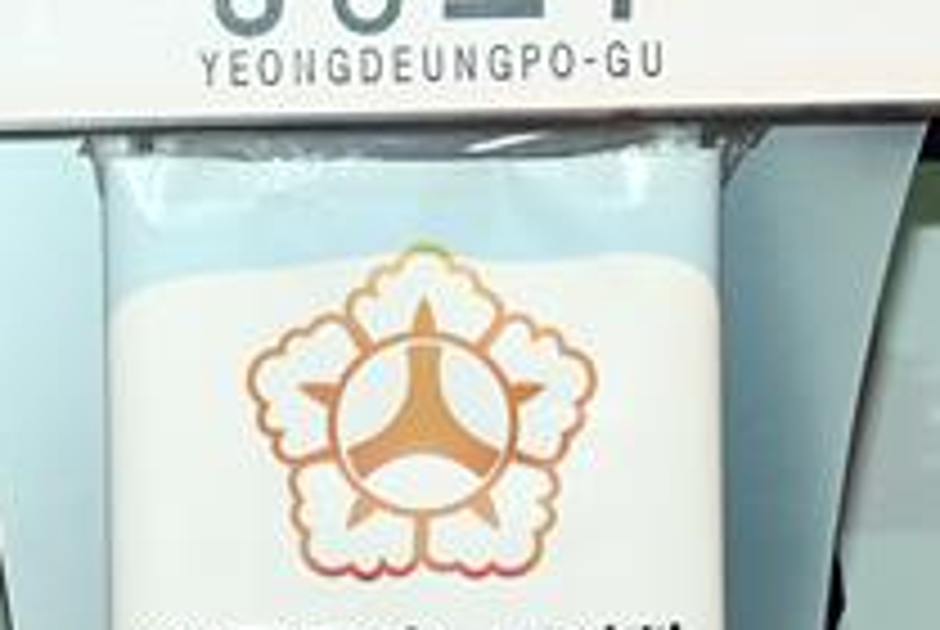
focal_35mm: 459
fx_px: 12002
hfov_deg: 4.5
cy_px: -70
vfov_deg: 3.0
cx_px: 616
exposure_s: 1/60
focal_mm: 160
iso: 500
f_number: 6.3
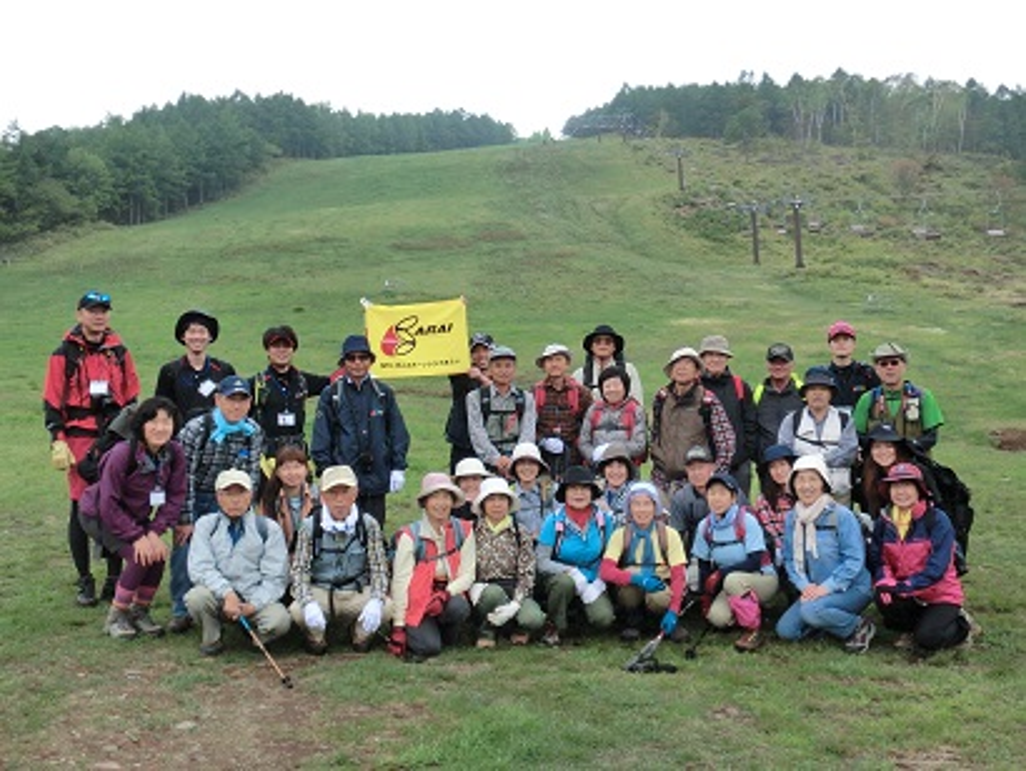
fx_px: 1038
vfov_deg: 40.7
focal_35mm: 35
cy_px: 386
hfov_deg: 52.6
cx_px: 513
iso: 100
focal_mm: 6.1
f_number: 3.2
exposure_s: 1/500
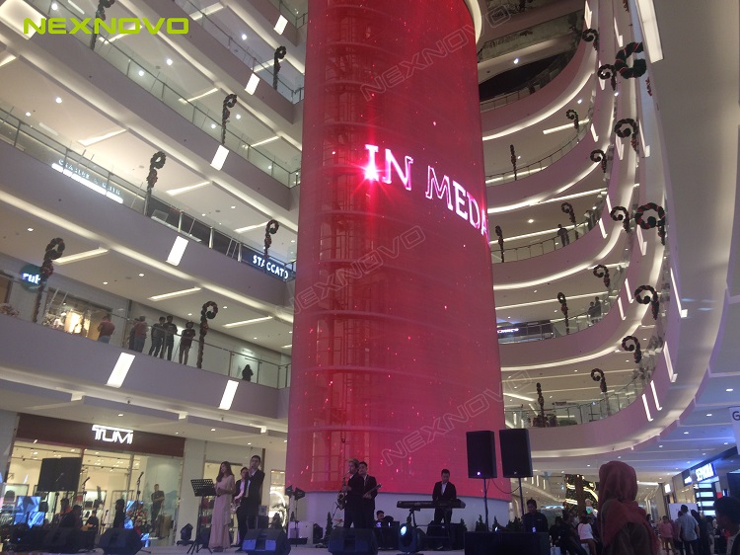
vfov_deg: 48.2
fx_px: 620
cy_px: 278
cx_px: 370
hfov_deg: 61.7
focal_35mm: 29
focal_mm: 4.2
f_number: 2.2
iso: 40
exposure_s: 1/33
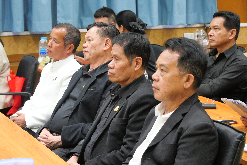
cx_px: 124
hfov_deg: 16.5
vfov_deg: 11.1
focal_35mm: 124
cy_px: 82
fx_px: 851
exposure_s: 1/30
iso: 3200
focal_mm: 60
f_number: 6.3
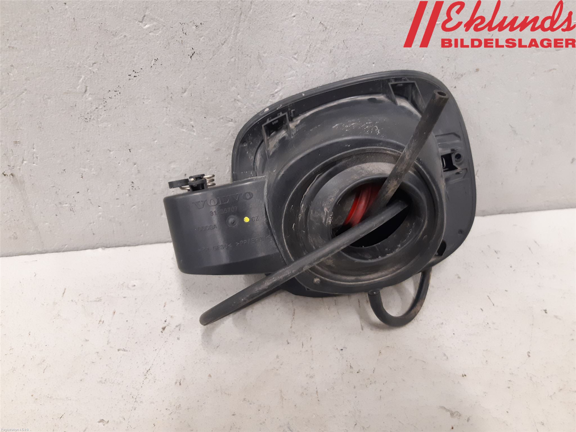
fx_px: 433
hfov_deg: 67.3
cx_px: 288
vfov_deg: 53.1
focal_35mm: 26
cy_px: 216
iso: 200
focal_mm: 3.93
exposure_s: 1/33
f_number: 1.7
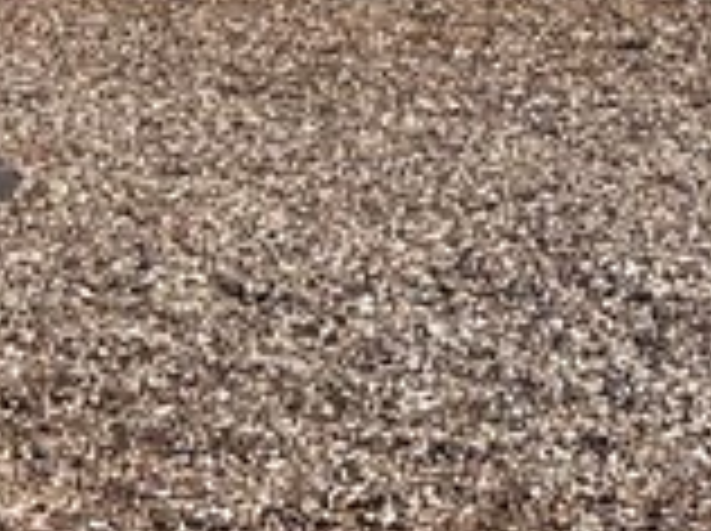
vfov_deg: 8.4
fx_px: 3466
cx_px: 554
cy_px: -490
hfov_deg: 11.7
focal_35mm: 169
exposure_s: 1/3413
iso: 50
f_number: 1.6
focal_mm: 5.1
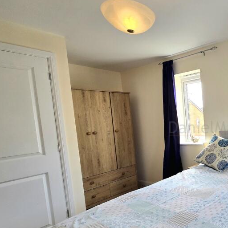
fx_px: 171
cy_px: 131
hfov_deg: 54.1
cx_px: 223
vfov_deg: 66.9
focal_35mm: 23
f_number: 2.2
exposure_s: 1/110
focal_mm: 2.2
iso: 50
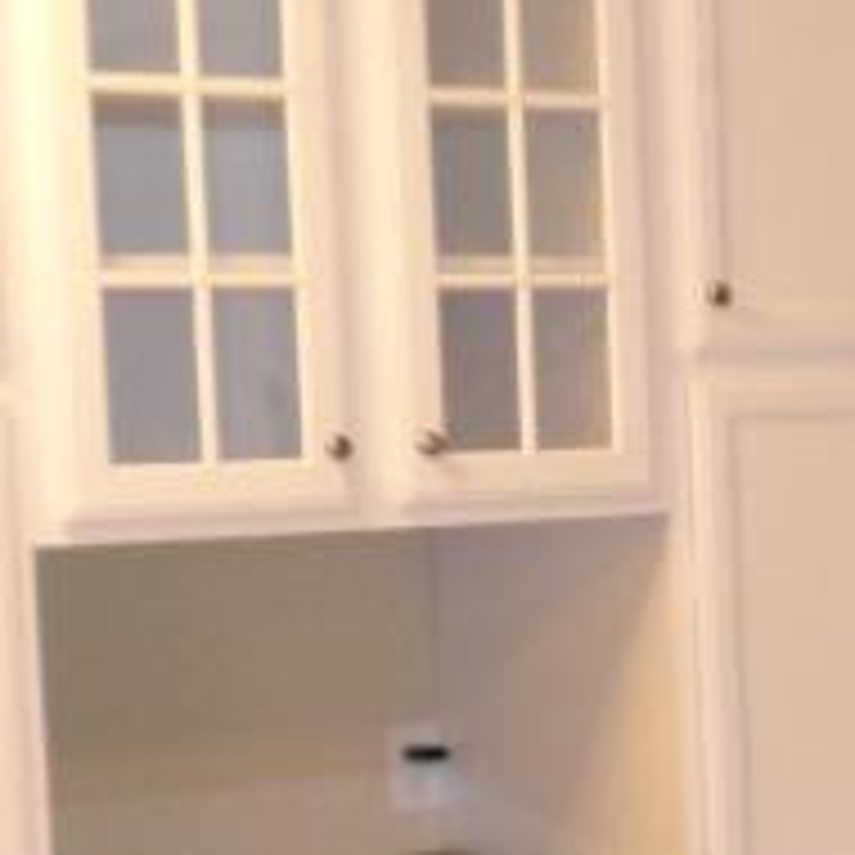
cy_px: 706
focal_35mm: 119
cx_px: 1476
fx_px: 3325
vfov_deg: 14.6
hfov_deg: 13.4
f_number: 2.5
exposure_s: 1/30
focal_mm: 4.5
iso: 160
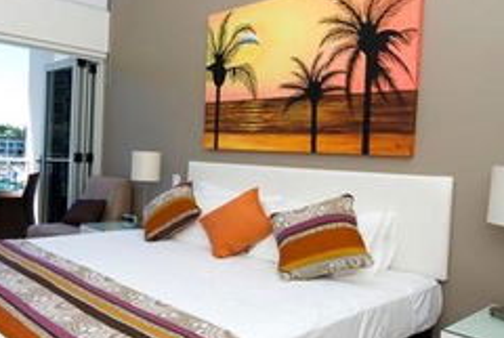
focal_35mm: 34
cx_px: 155
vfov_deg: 39.0
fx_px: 477
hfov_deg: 54.2
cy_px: 156
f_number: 9
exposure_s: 1/200
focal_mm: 11
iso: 200
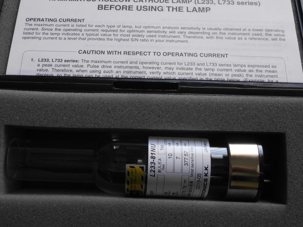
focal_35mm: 46
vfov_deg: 31.4
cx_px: 142
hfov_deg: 41.2
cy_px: 93
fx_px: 403
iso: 160
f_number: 3.8
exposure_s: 1/60
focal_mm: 6.4
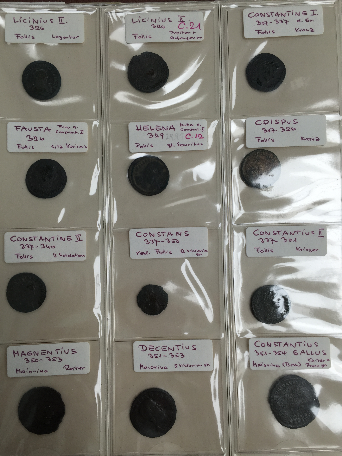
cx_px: 171
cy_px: 228
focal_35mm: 29
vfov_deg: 61.7
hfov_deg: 48.2
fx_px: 382
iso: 32
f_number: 2.2
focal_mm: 4.15
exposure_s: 1/113
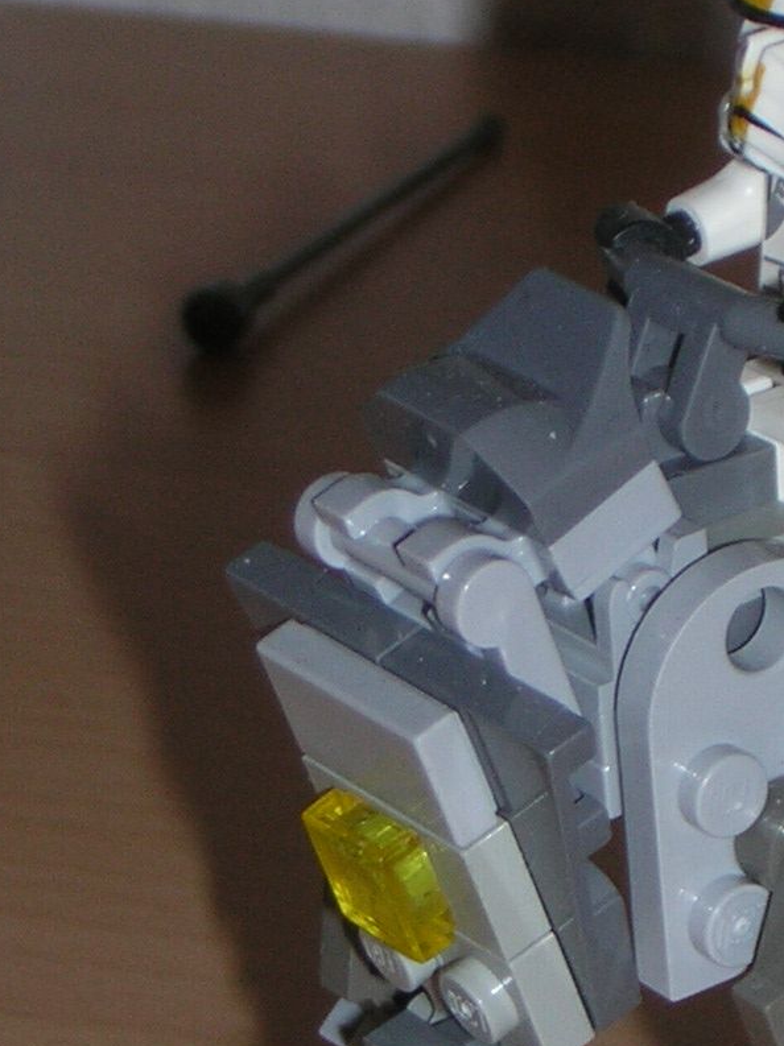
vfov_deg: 9.1
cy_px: 831
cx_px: 713
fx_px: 6588
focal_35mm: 218
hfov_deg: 6.8
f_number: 4.7
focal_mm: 14.1
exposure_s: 1/60.1
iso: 50
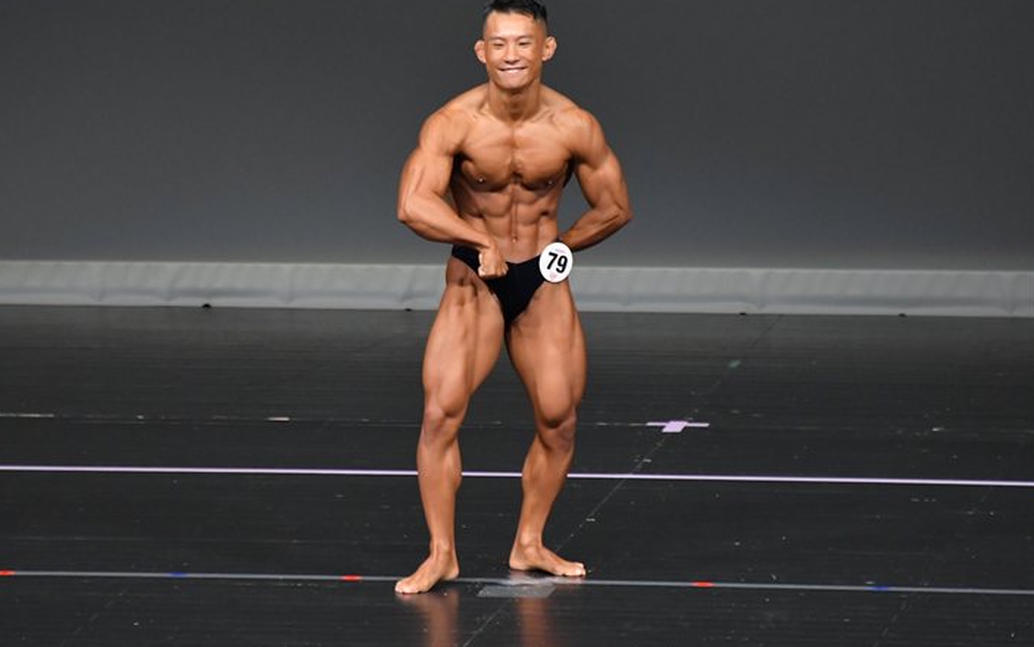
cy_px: 293
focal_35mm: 421
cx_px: 468
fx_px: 11868
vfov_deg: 3.1
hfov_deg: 5.0
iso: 4000
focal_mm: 250
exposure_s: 1/400
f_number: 5.6
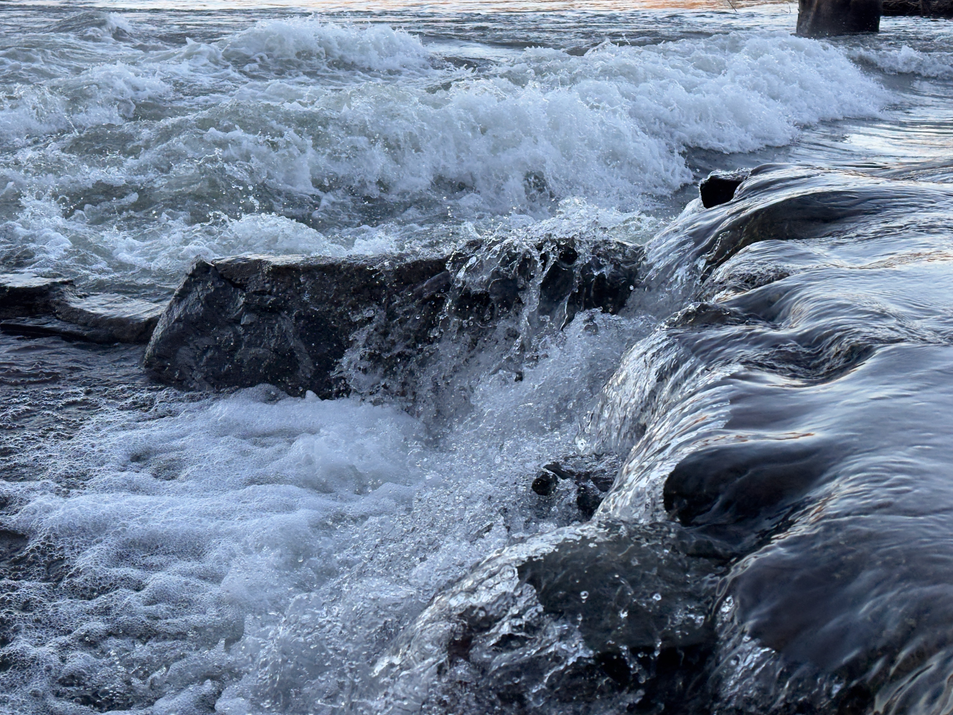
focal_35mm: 51
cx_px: 464
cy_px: 343
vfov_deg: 28.6
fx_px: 1404
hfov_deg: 37.5
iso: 64
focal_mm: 6.86
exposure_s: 1/292
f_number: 1.78
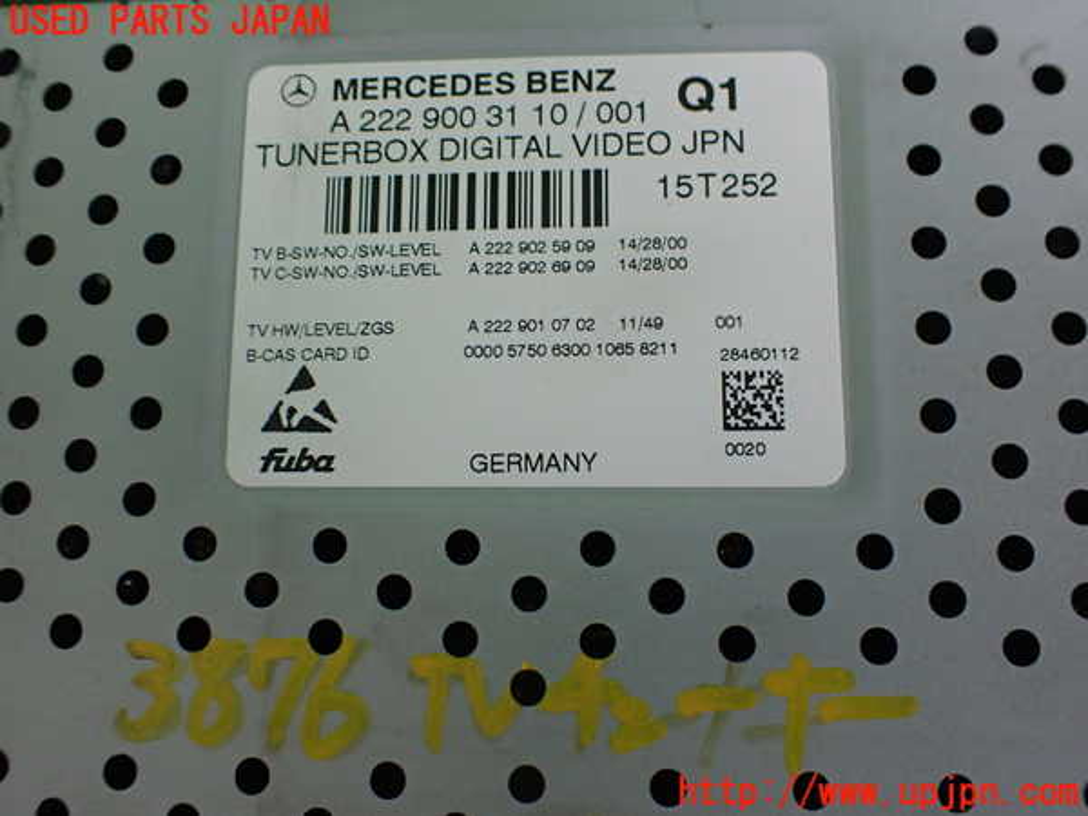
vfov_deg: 46.8
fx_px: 943
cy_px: 408
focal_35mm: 30
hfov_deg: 60.0
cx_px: 544
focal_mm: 5.4
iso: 400
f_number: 2.3
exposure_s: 1/125
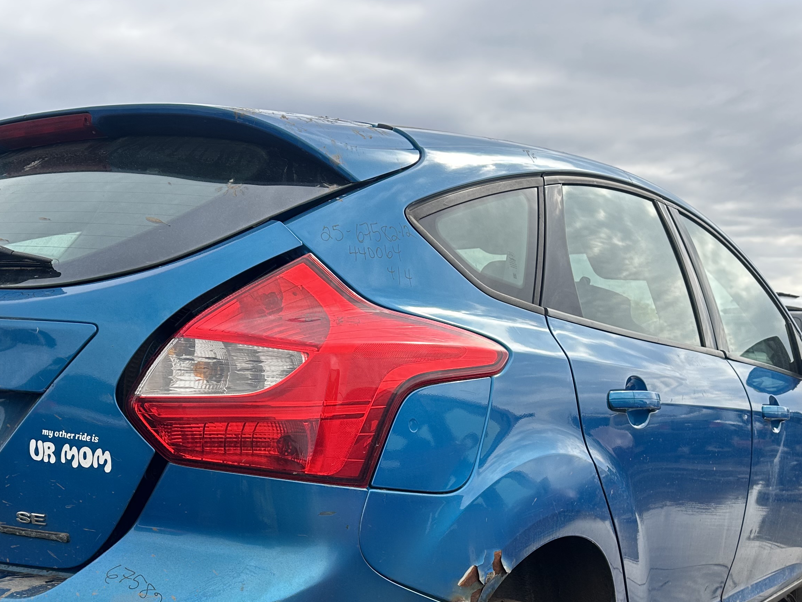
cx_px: 370
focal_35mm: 42
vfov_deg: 32.9
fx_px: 973
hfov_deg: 44.8
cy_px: 522
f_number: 1.78
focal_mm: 6.86
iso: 80
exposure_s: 1/2252
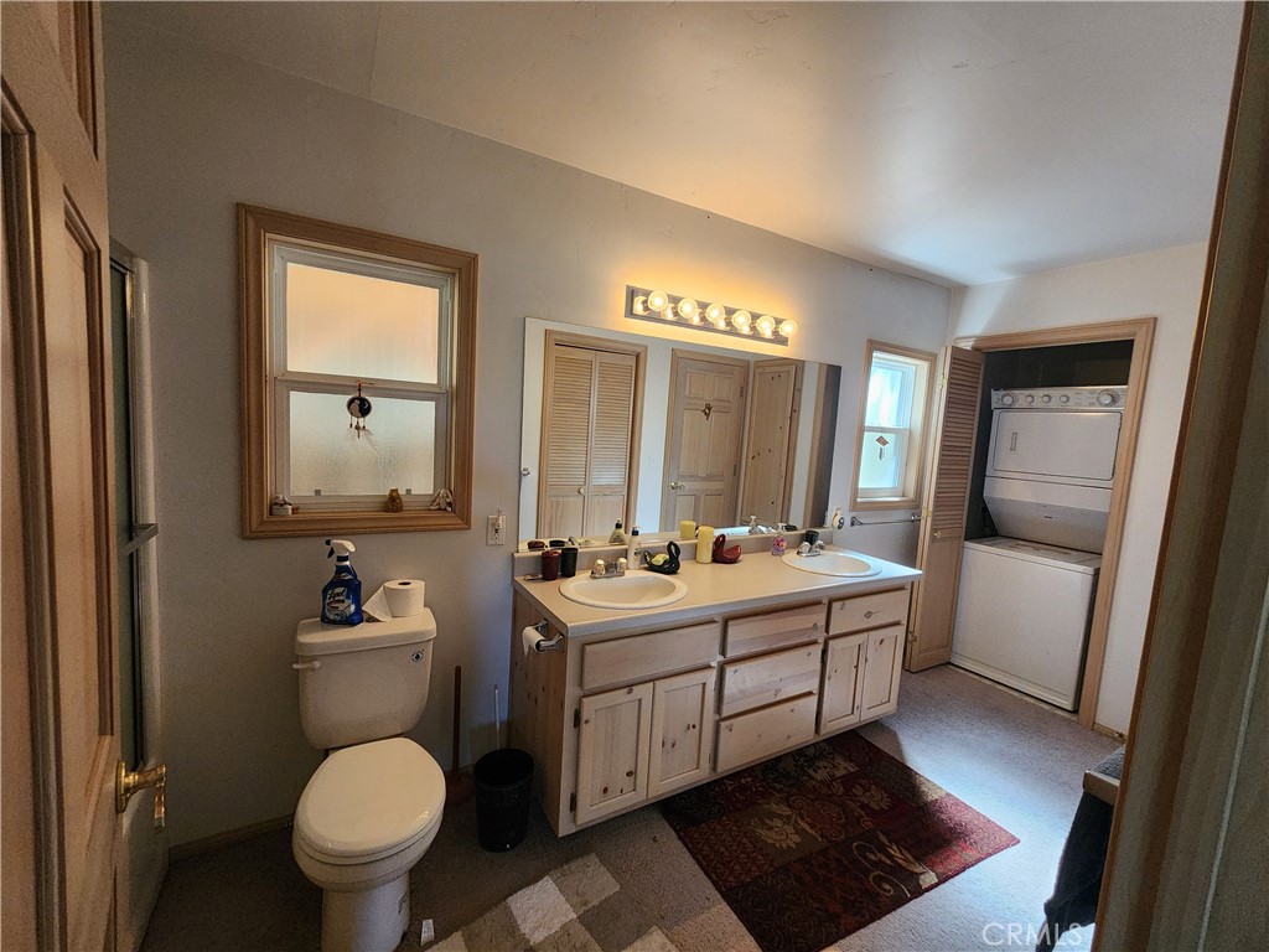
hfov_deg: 106.2
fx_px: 477
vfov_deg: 89.9
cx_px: 634
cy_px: 476
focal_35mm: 13
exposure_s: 1/60
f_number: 2.2
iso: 400
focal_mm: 2.2
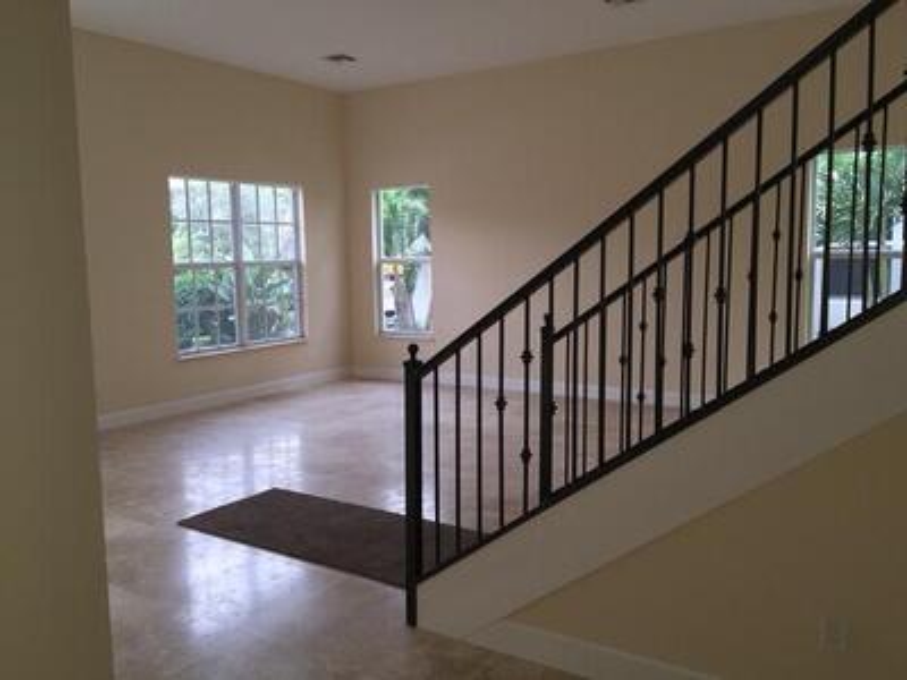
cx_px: 454
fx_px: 760
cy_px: 340
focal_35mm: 29
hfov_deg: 61.7
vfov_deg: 48.2
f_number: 2.2
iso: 32
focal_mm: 4.15
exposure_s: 1/30
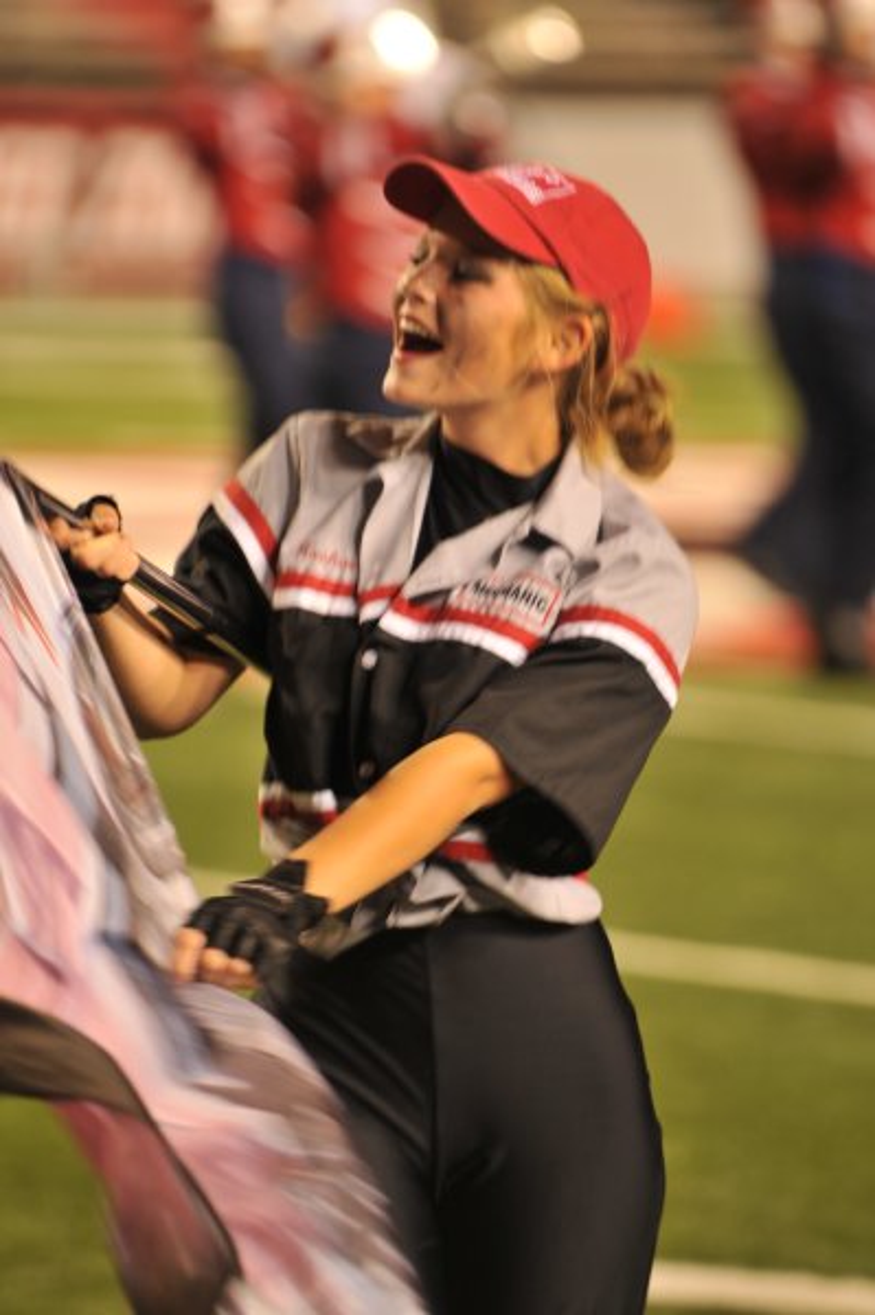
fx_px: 10956
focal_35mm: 300
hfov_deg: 4.6
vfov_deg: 6.9
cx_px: 438
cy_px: 658
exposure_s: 1/60
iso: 320
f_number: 2.8
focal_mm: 200
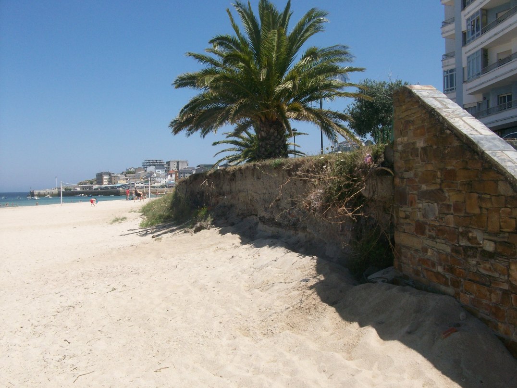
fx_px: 508
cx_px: 258
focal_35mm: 34
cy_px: 194
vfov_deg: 41.8
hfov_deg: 54.0
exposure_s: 1/395
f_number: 5.5
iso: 64
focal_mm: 5.7
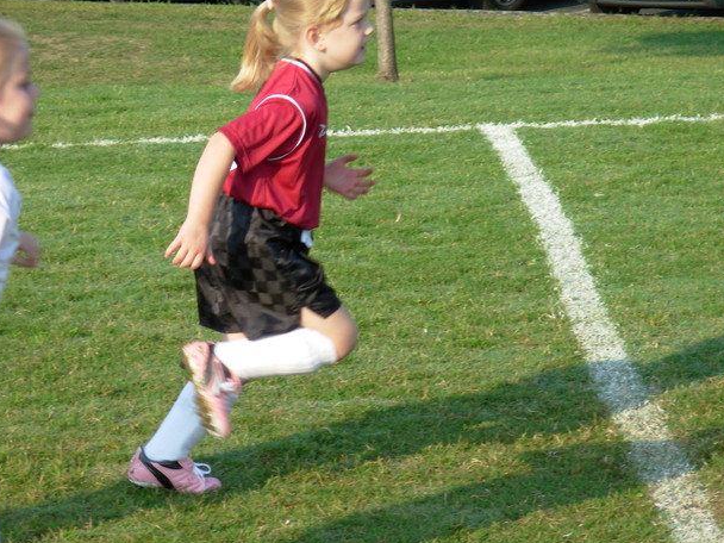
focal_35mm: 200
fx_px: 4183
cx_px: 356
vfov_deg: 7.4
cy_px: 261
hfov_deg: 9.9
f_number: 5
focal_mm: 31.4
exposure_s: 1/256
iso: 50
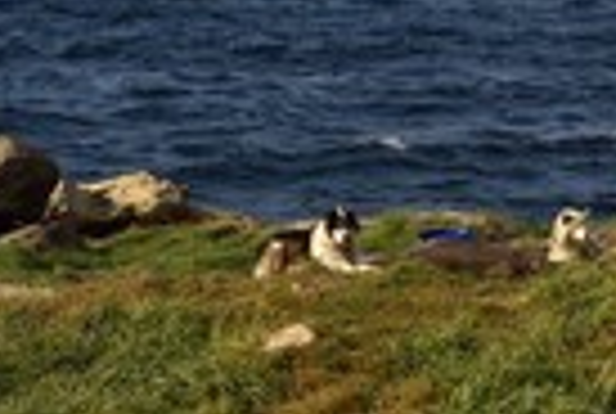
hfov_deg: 5.6
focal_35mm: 367
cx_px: 773
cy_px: -212
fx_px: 6293
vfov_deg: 3.7
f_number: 10
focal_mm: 120
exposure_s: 1/400
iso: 200
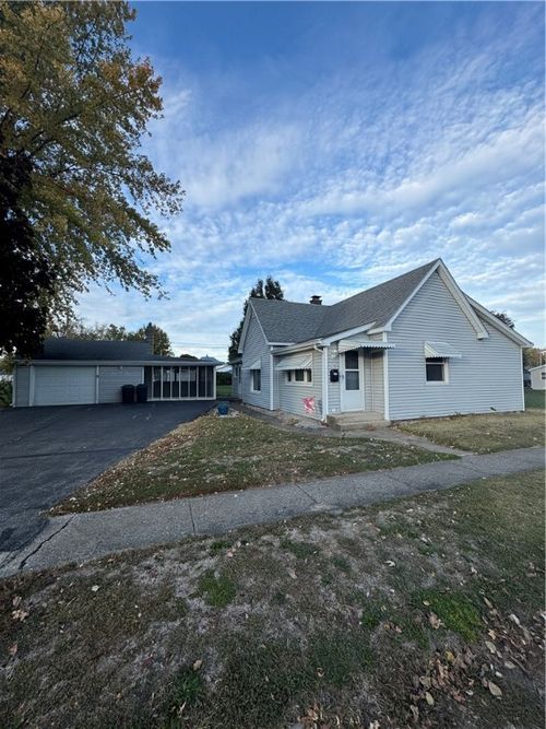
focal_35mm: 14
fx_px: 295
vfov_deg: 102.1
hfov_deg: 85.7
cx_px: 273
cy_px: 364
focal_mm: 2.22
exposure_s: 1/631
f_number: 2.2
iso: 40
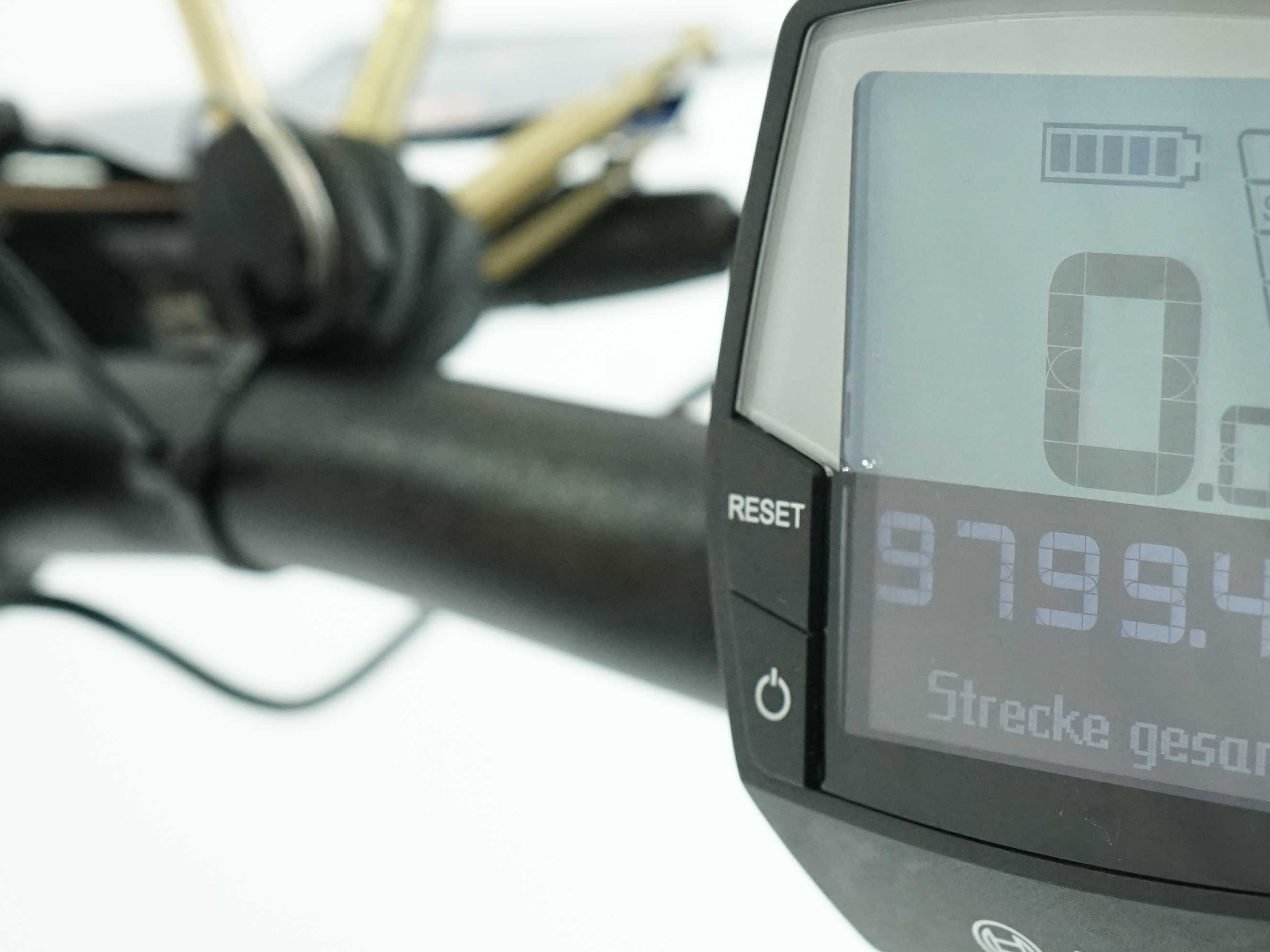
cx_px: 756
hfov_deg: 23.5
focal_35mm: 83
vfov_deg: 17.7
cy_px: 615
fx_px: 3045
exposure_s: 1/200
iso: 3200
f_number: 5.6
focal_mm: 38
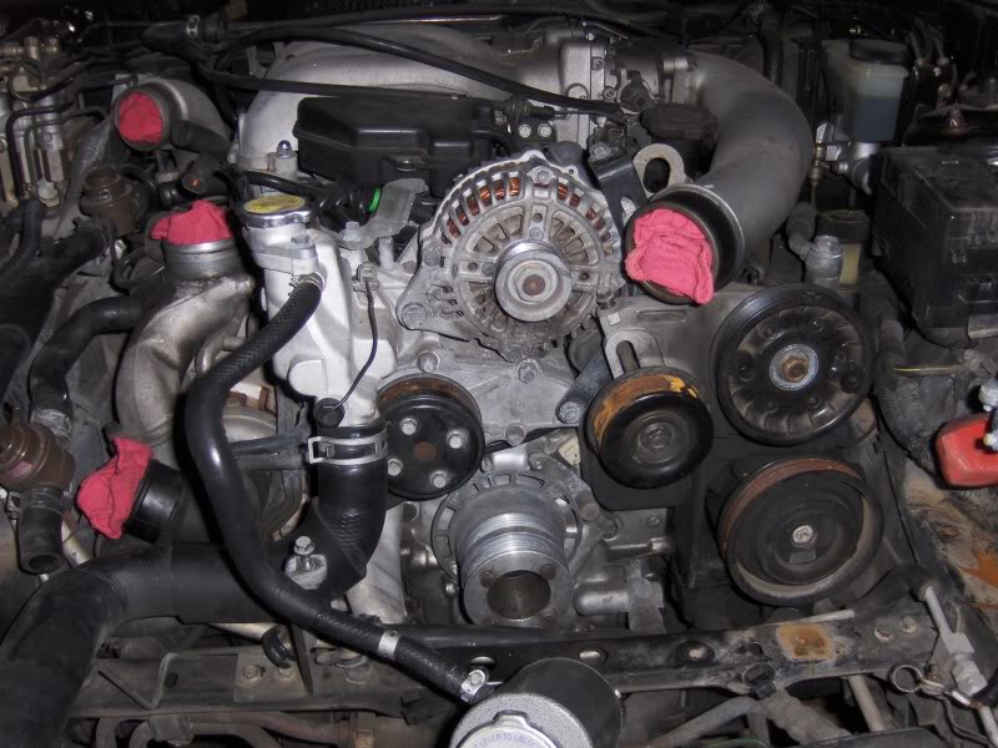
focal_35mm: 35
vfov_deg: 40.7
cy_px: 374
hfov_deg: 52.6
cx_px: 499
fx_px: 1009
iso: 100
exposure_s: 1/60
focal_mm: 7.5
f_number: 2.8
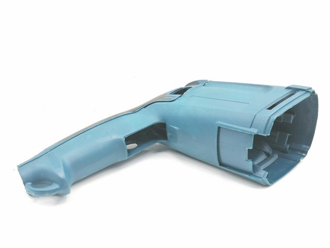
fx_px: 305
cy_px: 124
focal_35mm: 32
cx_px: 165
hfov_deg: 56.8
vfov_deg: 44.2
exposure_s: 1/118
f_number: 1.8
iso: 50
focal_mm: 5.3
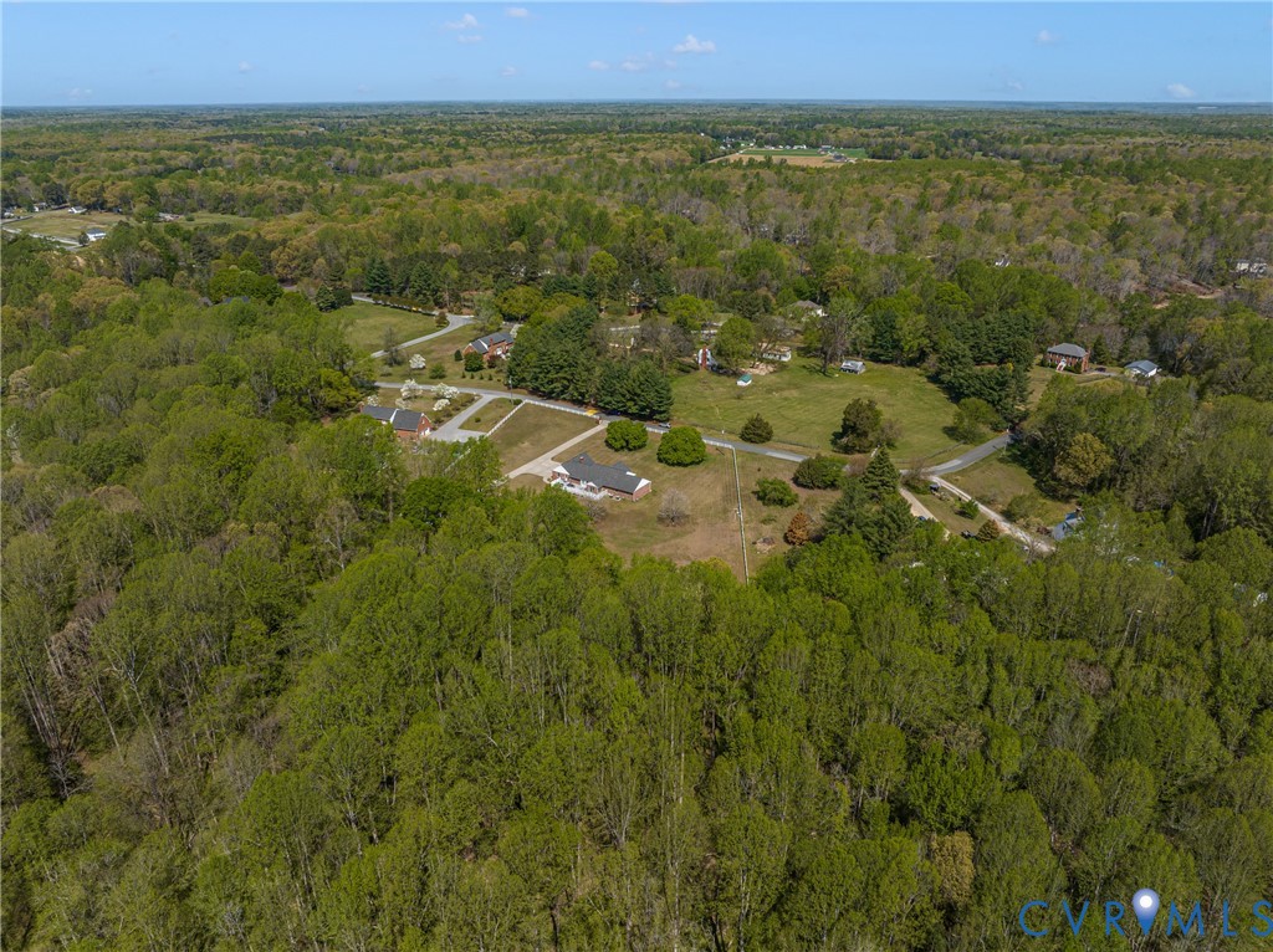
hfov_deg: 71.6
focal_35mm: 24
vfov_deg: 56.7
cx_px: 636
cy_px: 476
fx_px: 882
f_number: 5.6
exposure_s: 1/500
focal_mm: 12.29
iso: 100
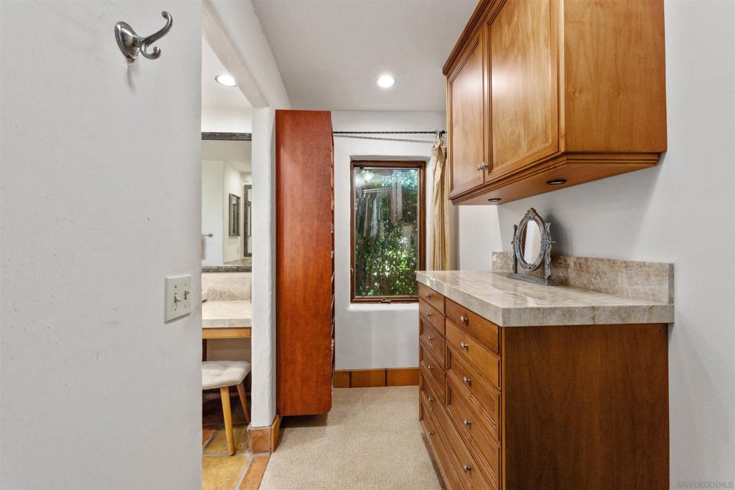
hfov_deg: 104.2
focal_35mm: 14
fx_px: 286
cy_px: 245
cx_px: 368
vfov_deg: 81.2
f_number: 11
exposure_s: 1/60
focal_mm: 14
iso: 500
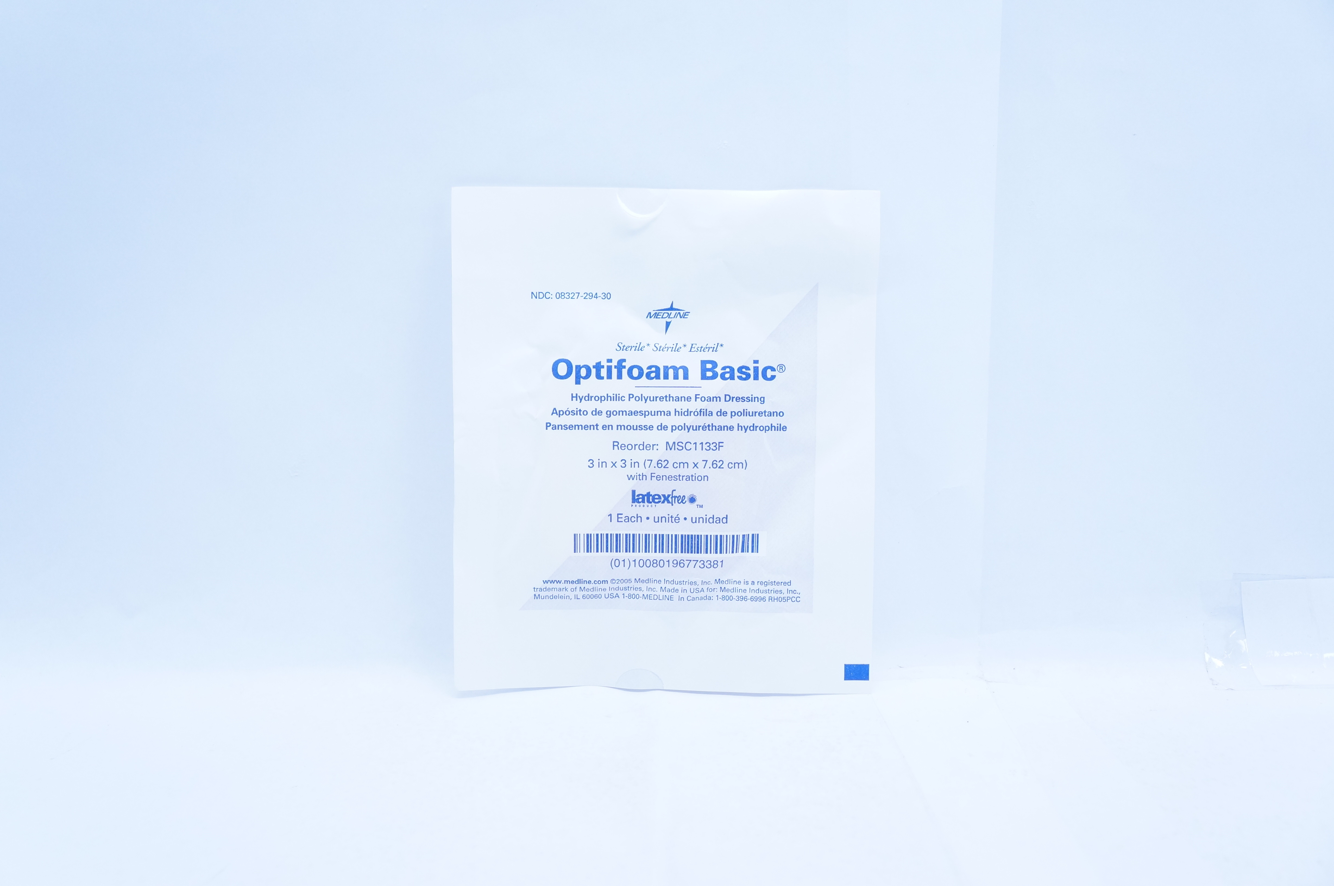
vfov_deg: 35.4
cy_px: 443
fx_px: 1388
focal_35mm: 38
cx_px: 667
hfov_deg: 51.3
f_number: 4.5
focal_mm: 25
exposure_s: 1/200
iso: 800
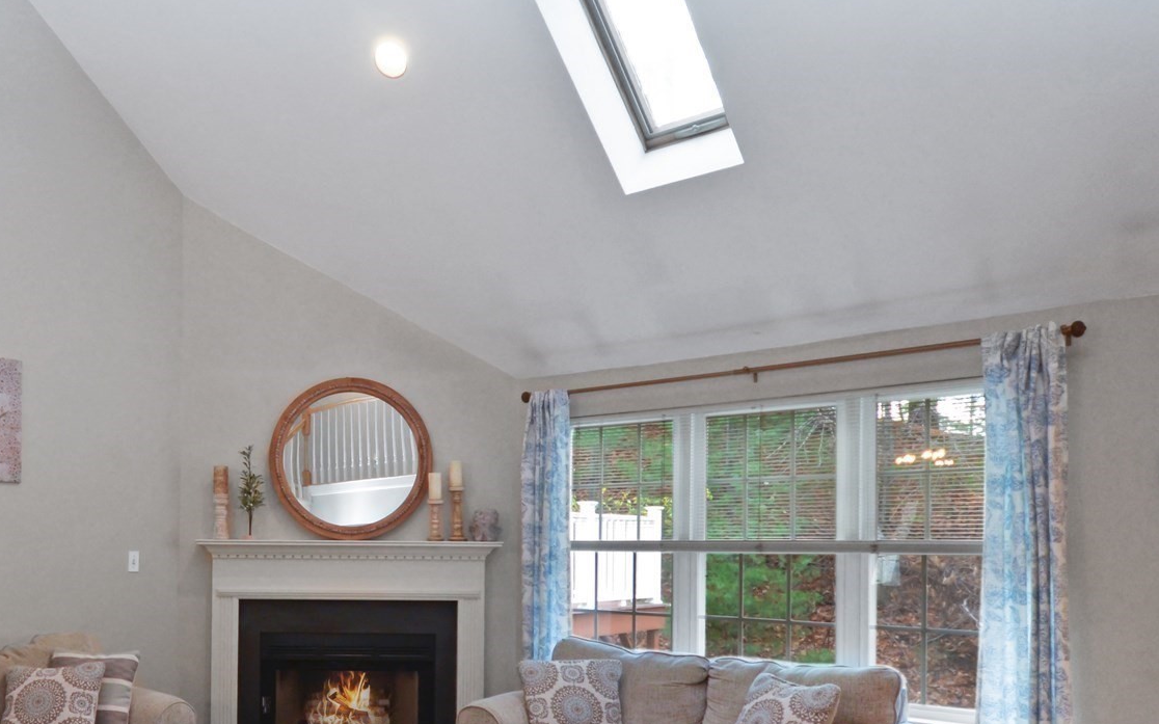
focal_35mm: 28
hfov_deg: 63.0
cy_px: 494
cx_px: 304
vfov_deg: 43.8
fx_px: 884
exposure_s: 1/60
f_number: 4
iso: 560
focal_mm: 10
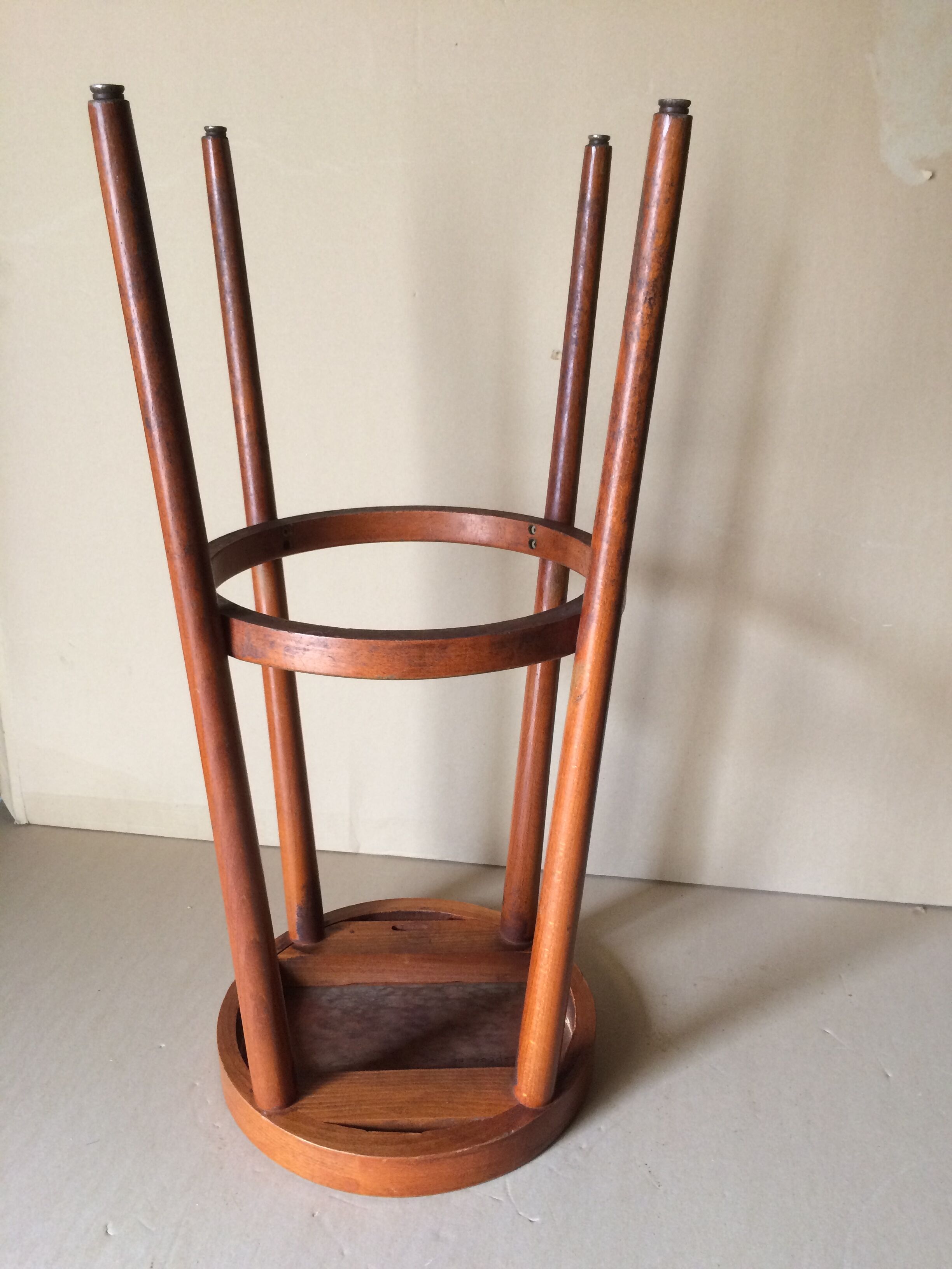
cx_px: 476
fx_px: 1063
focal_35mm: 29
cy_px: 634
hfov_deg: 48.2
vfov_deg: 61.7
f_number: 2.2
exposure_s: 1/33
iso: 80
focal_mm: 4.15
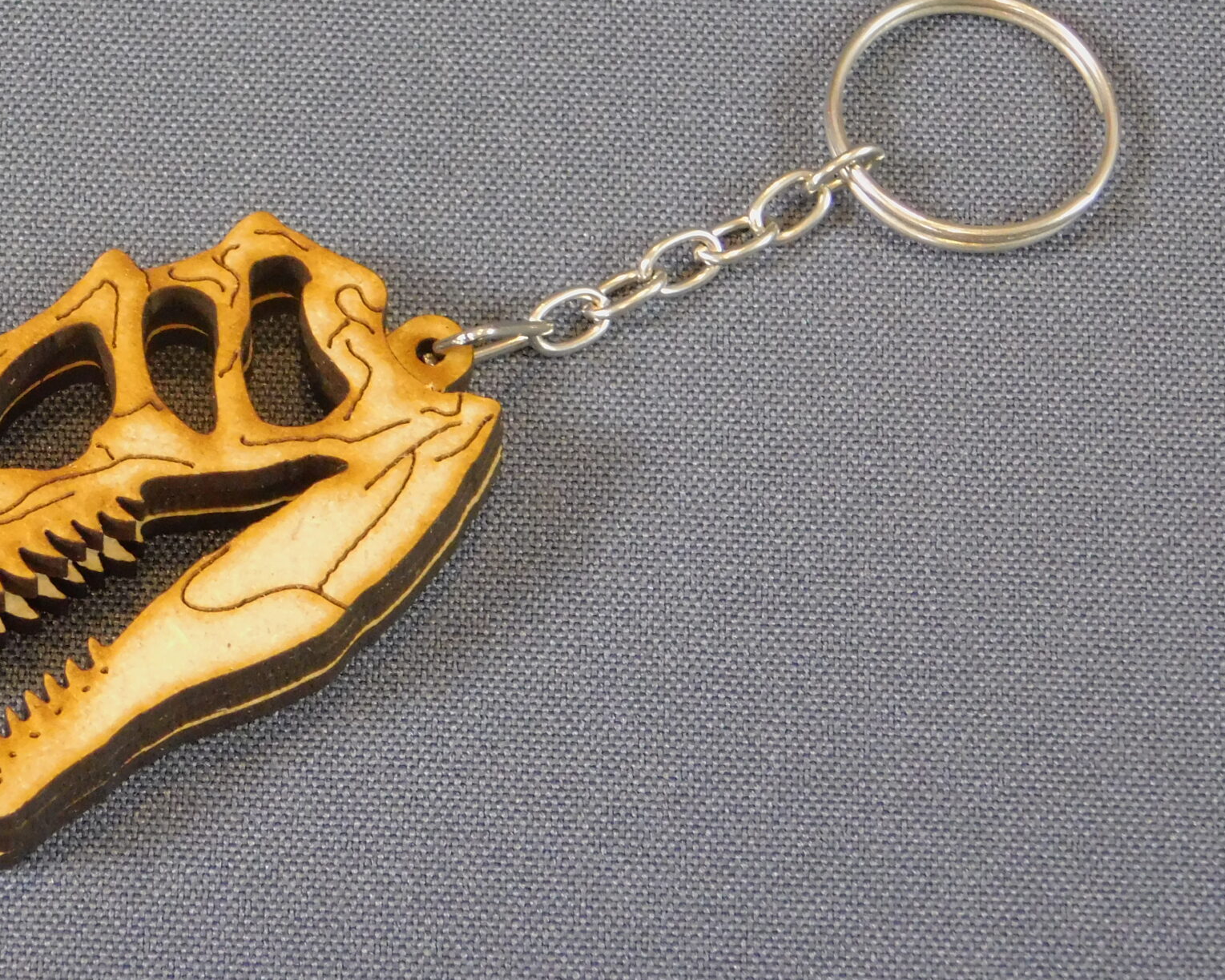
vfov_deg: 8.2
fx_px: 6816
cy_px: 394
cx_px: 295
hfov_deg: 10.2
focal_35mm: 188
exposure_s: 1/8
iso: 800
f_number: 4.8
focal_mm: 20.3
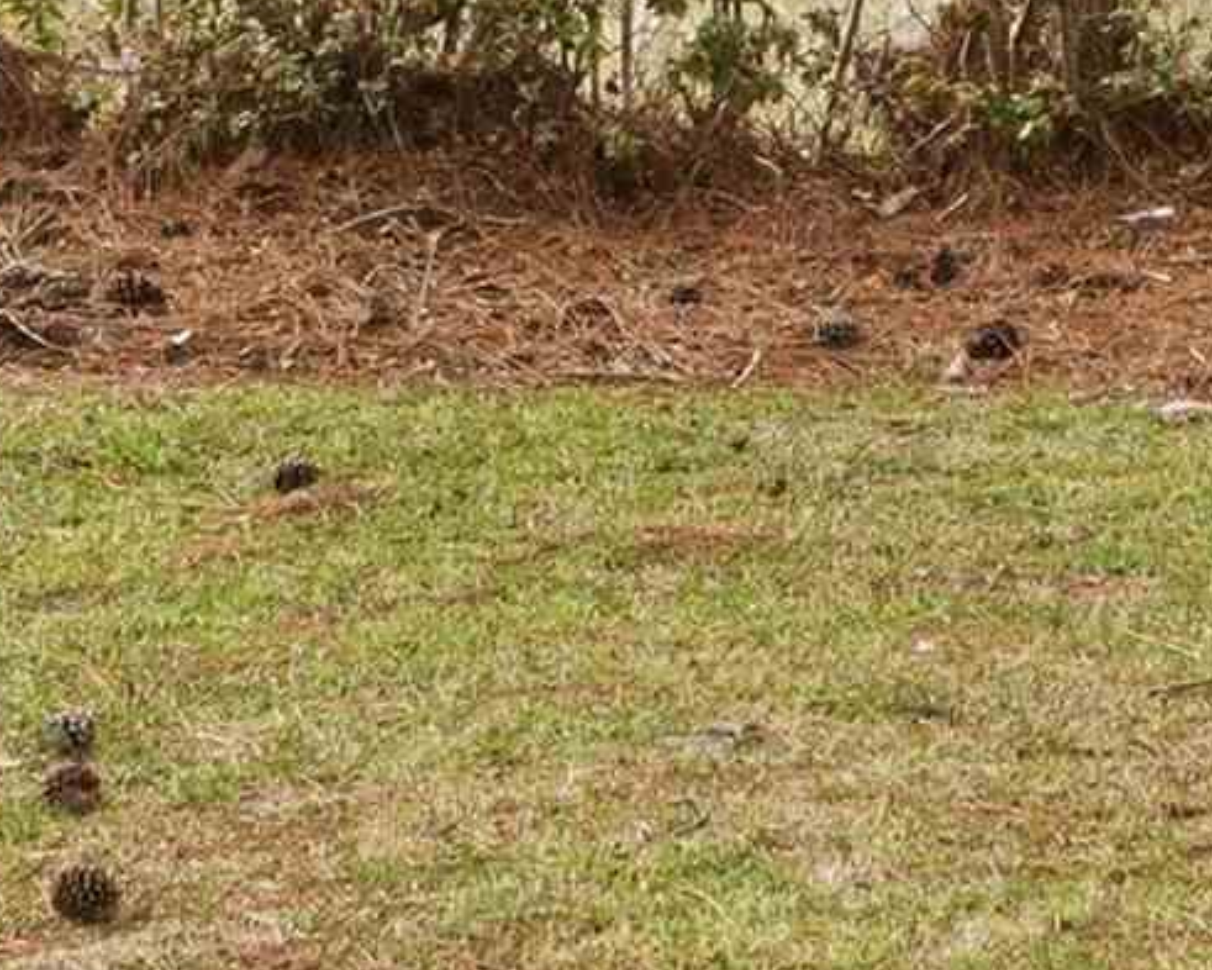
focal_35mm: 176
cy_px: -542
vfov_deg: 8.6
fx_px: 6314
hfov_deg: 10.8
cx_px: 1345
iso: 50
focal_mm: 20
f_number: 8
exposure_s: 1/10
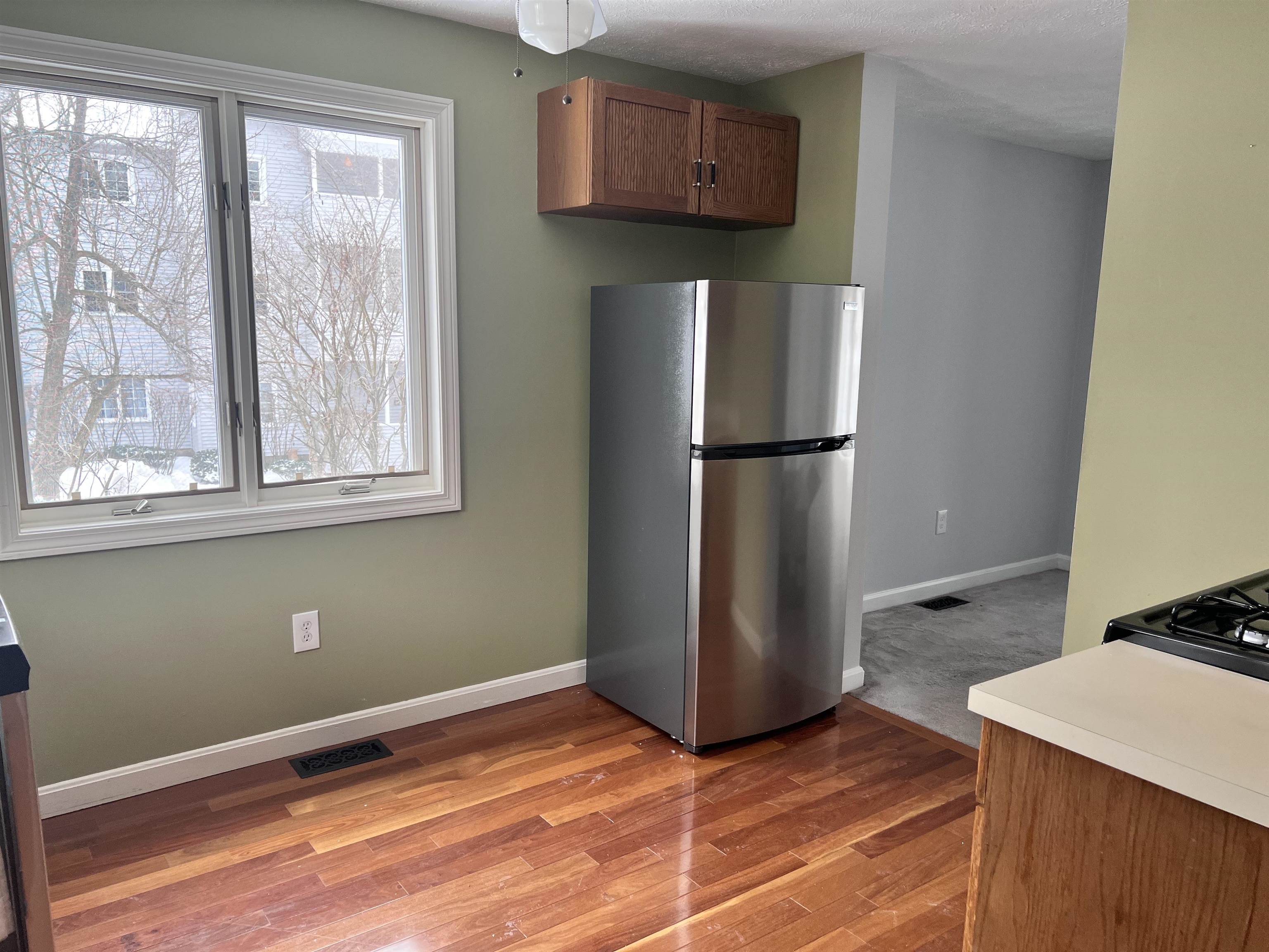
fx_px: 953
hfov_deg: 67.3
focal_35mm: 26
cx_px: 634
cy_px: 476
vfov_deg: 53.1
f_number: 1.5
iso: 80
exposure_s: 1/121
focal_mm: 5.7
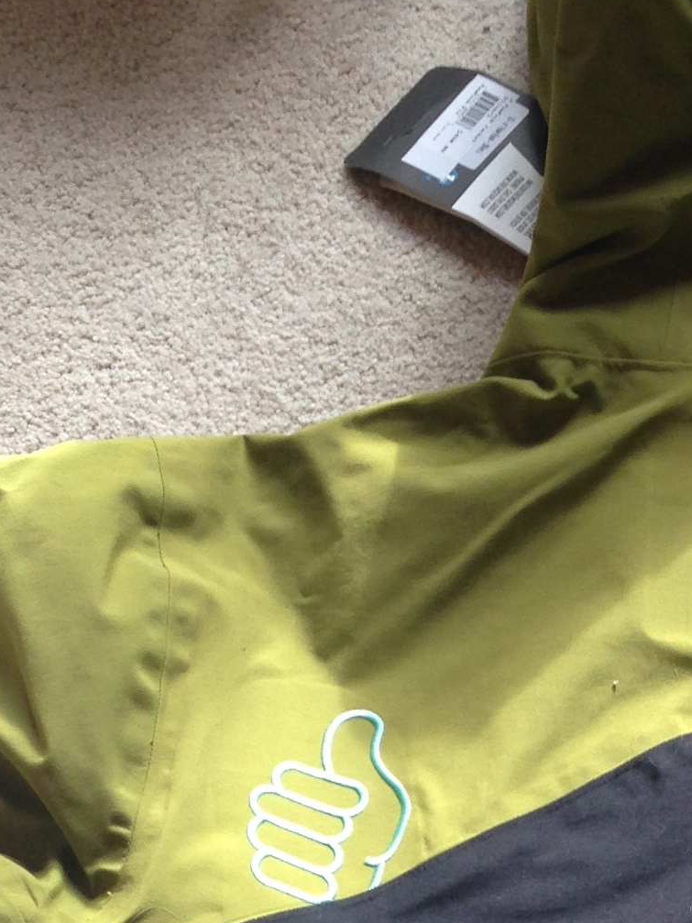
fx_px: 2853
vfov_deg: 17.7
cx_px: 833
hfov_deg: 13.4
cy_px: 1017
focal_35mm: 107
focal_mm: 4.12
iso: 64
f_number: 2.4
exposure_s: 1/60
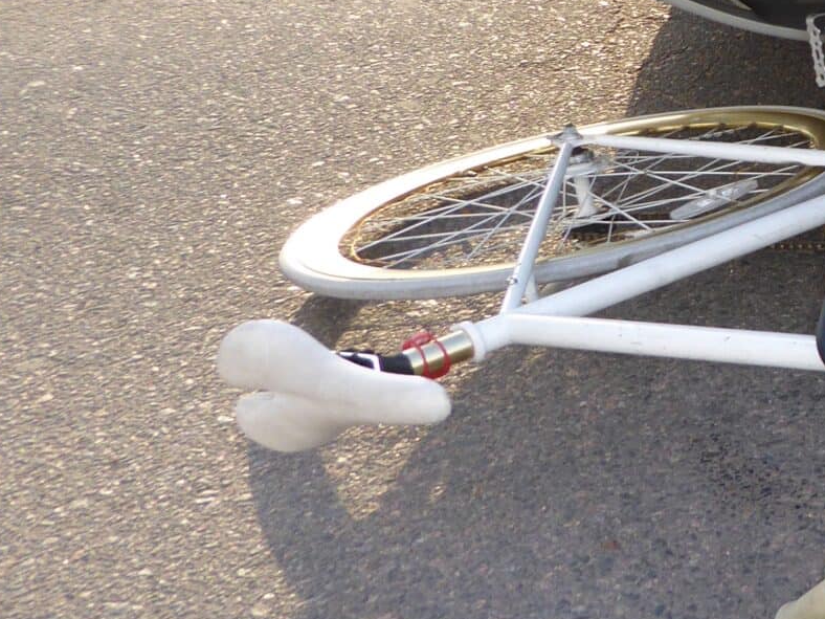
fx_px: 1859
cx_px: 1191
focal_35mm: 78
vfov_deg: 18.8
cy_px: 191
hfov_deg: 21.5
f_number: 3.3
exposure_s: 1/100
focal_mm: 4.3
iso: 100
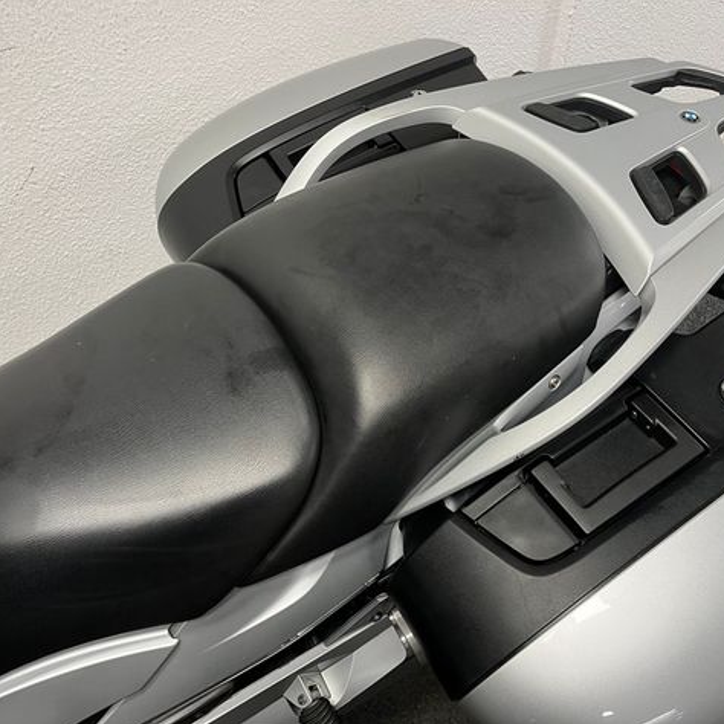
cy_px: 364
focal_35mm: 31
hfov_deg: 52.5
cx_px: 353
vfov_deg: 52.5
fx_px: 734
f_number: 1.6
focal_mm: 5.1
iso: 100
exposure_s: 1/50
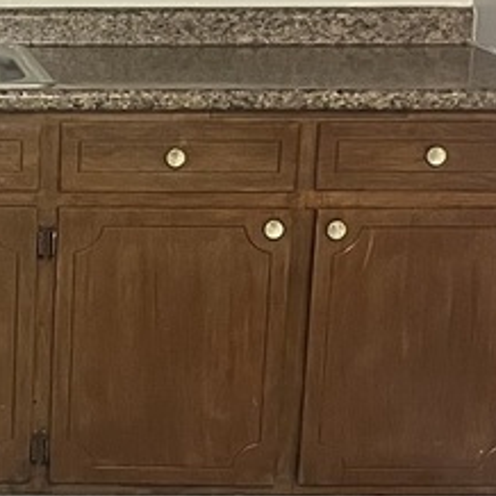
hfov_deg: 14.5
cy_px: 230
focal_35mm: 114
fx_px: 1848
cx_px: -177
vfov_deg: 15.3
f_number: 1.6
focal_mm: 5.1
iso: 400
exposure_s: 1/40
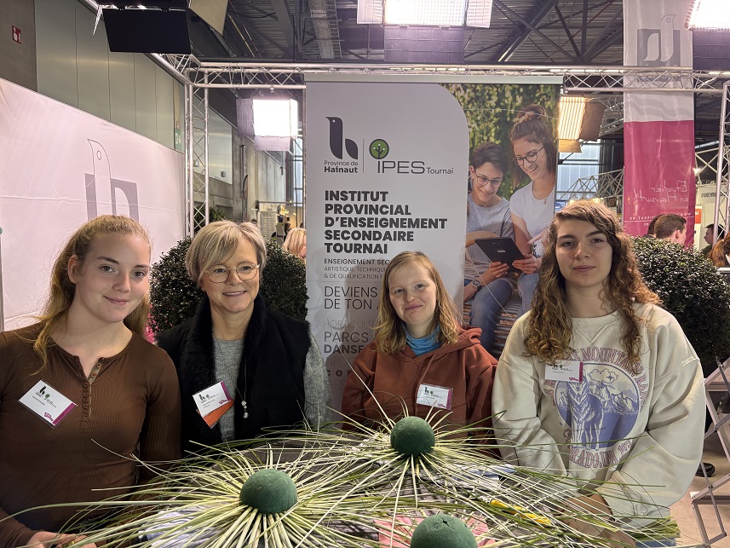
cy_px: 274
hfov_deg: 67.3
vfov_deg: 53.1
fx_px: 548
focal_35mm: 26
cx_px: 365
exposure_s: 1/100
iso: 125
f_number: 1.6
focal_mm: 5.96
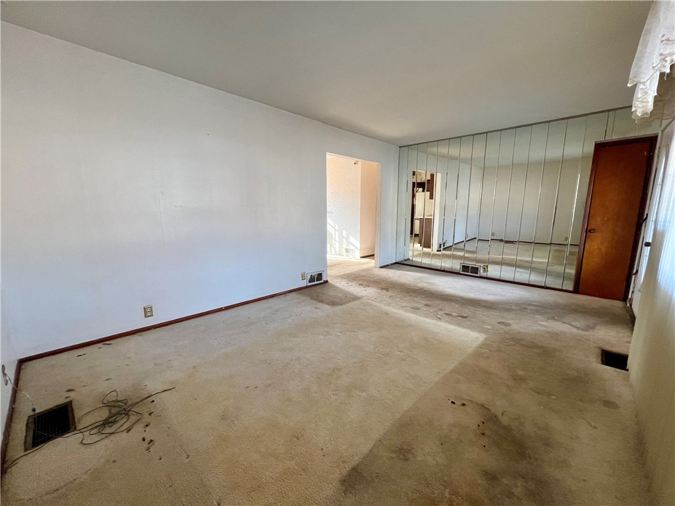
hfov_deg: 106.2
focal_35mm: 13
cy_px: 253
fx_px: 253
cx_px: 338
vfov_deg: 89.9
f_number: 1.8
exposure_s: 1/120
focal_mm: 1.57
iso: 250
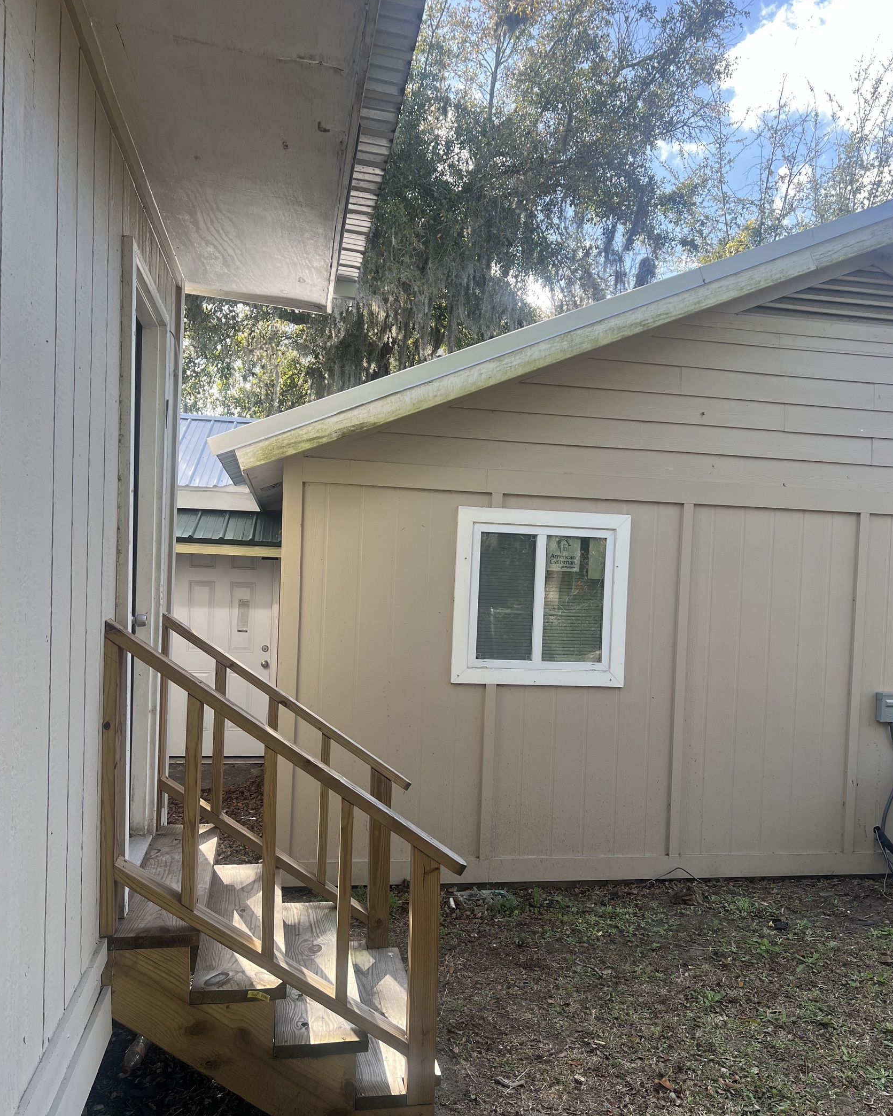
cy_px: 578
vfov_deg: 62.2
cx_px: 455
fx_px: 925
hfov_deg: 51.5
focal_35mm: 28
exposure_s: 1/575
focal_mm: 5.7
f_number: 1.5
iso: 50
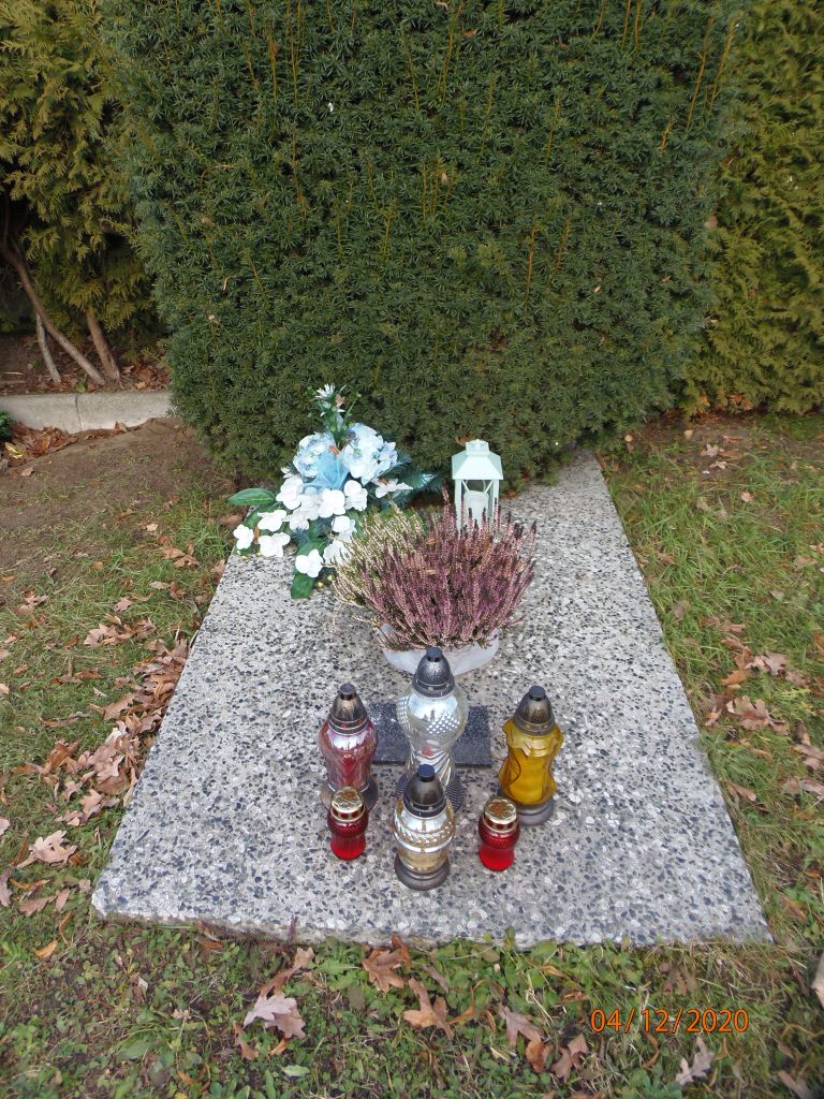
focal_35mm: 24
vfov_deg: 71.6
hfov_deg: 56.8
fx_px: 762
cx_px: 412
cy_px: 550
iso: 64
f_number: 2.9
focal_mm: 4.3
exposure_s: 1/125
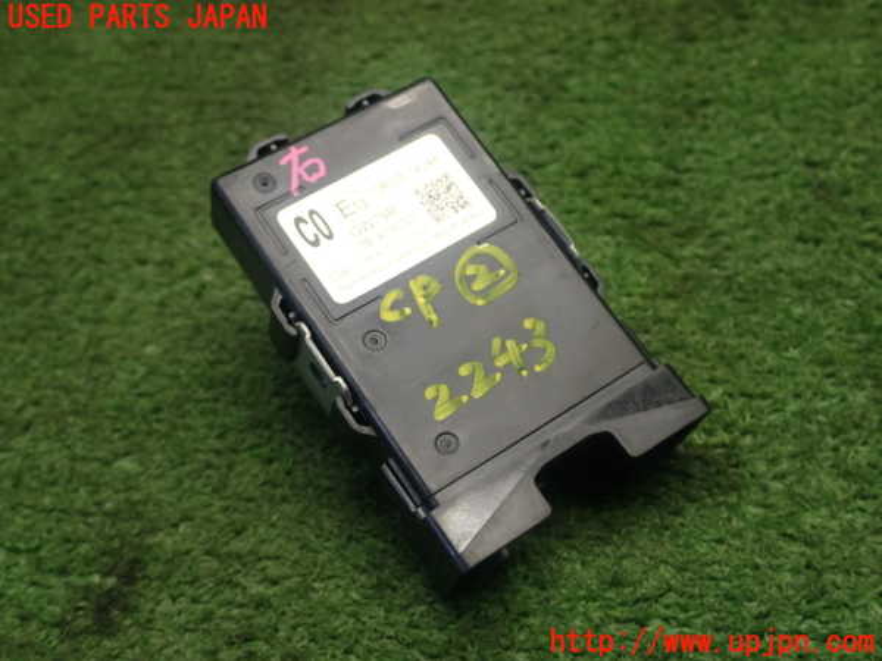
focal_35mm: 47
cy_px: 330
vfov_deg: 30.9
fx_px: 1198
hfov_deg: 40.4
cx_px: 441
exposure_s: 1/50
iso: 250
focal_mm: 8.4
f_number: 3.1
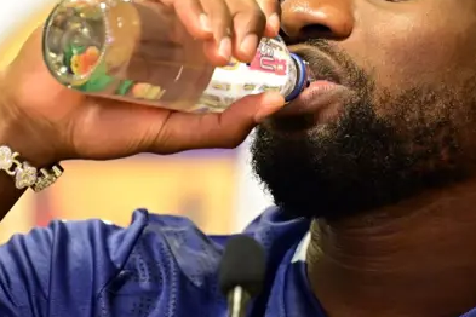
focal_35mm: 671
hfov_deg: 3.1
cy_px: 100
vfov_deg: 2.0
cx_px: 280
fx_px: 8871
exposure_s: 1/80
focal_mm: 200
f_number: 2.8
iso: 2000
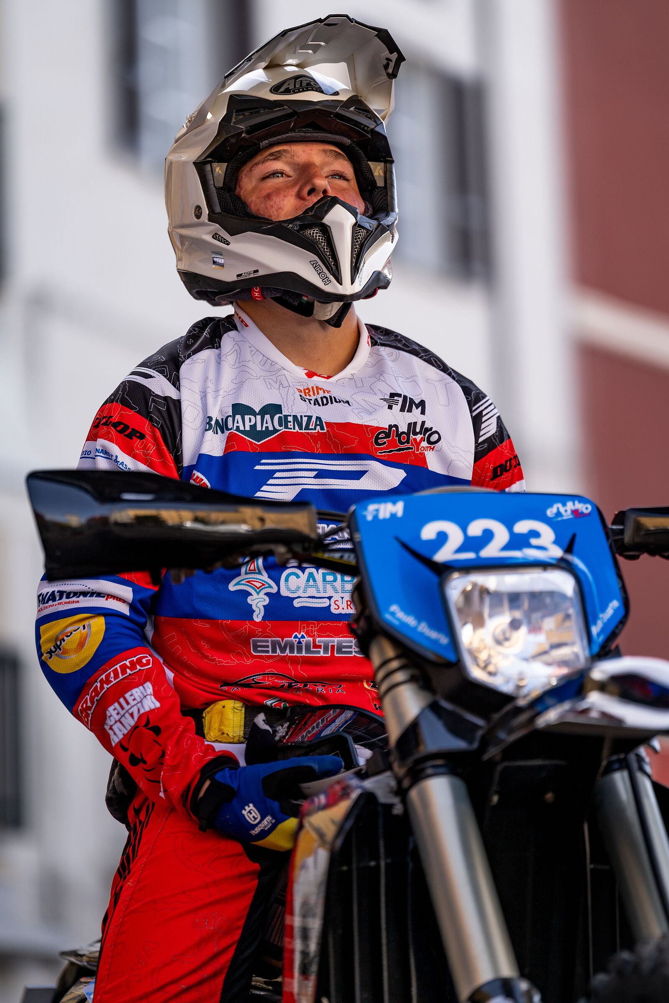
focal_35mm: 170
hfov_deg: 8.1
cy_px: 502
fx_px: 4738
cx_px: 334
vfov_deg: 12.1
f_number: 2.8
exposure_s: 1/1600
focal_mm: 170
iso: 320
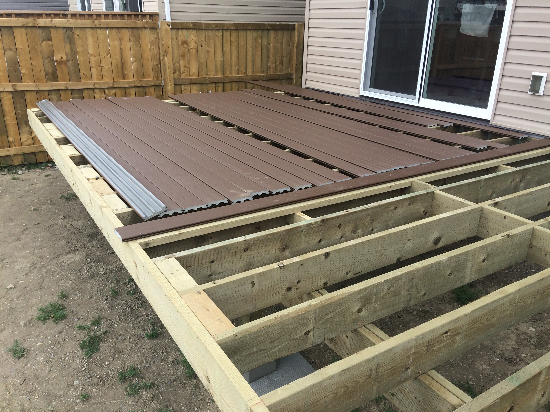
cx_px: 275
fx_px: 461
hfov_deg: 61.7
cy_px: 206
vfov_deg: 48.2
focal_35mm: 29
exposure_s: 1/494
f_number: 2.2
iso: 32
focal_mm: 4.15
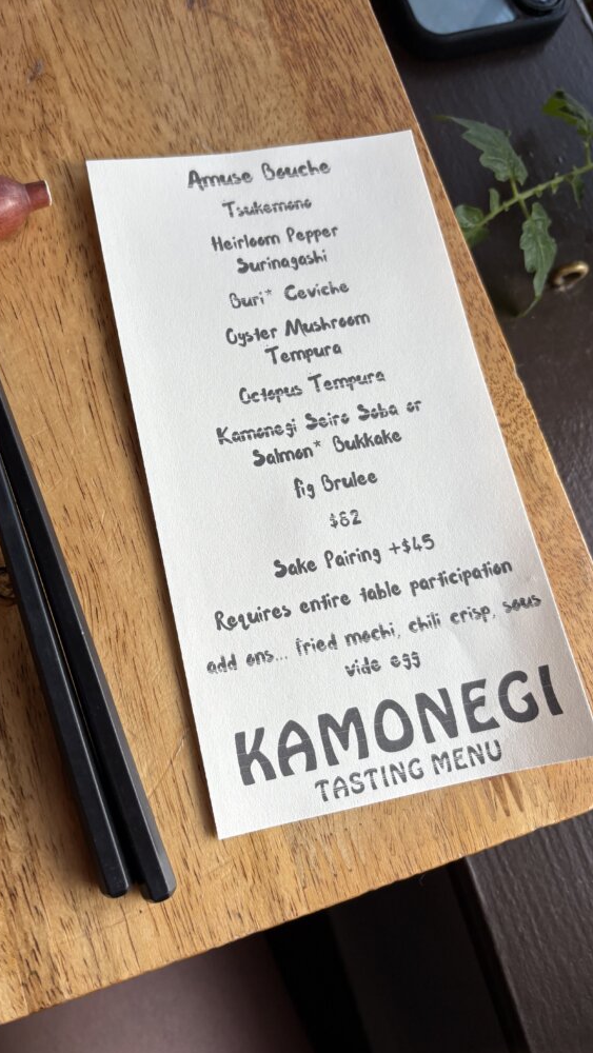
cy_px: 520
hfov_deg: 39.8
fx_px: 810
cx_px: 206
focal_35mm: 29
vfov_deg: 66.1
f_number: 1.6
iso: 100
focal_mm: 5.96
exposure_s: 1/60
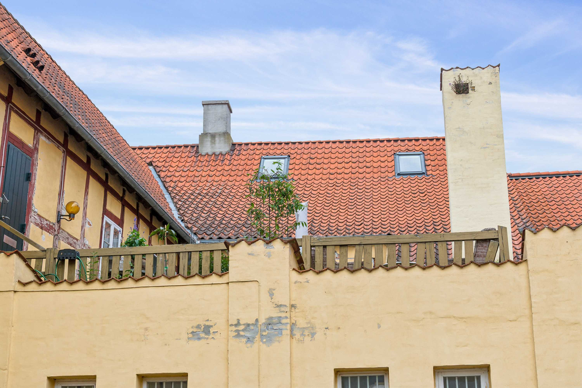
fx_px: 921
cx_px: 291
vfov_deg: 23.8
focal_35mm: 57
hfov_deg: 35.1
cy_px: 194
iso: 180
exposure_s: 1/160
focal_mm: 38
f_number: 13
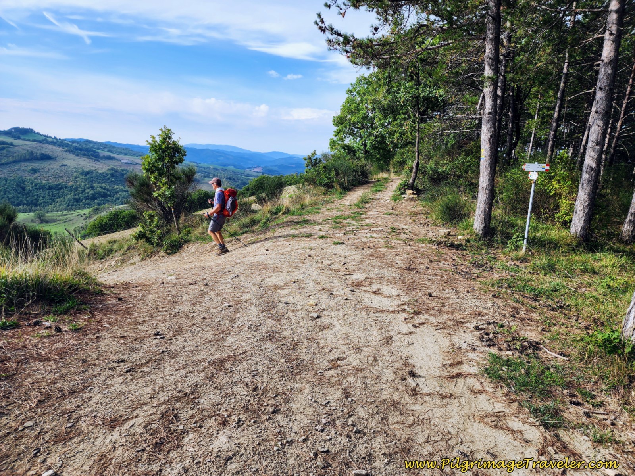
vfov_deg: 58.9
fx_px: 422
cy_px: 238
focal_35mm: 23
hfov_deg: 73.9
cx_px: 318
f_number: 1.8
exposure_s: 1/551
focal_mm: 6.4
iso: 12
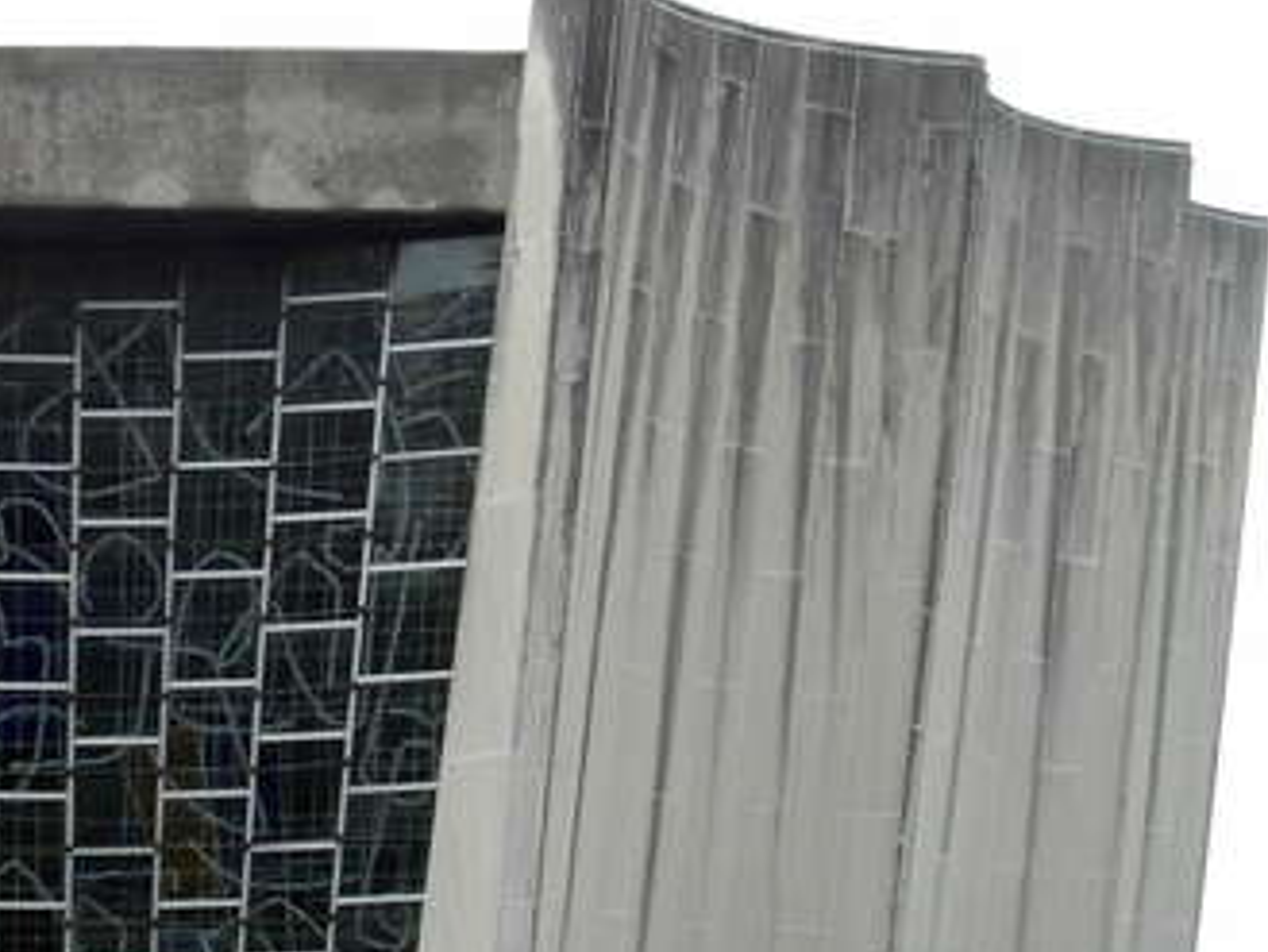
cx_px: -89
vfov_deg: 11.5
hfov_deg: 14.9
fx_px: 4727
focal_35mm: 129
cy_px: 740
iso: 80
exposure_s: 1/60
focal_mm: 8.7
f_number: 5.4
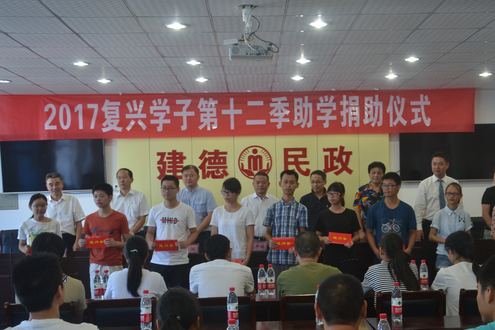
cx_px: 293
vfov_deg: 25.4
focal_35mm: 53
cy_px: 205
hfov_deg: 37.4
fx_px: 729
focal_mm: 28
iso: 400
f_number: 4
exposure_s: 1/30
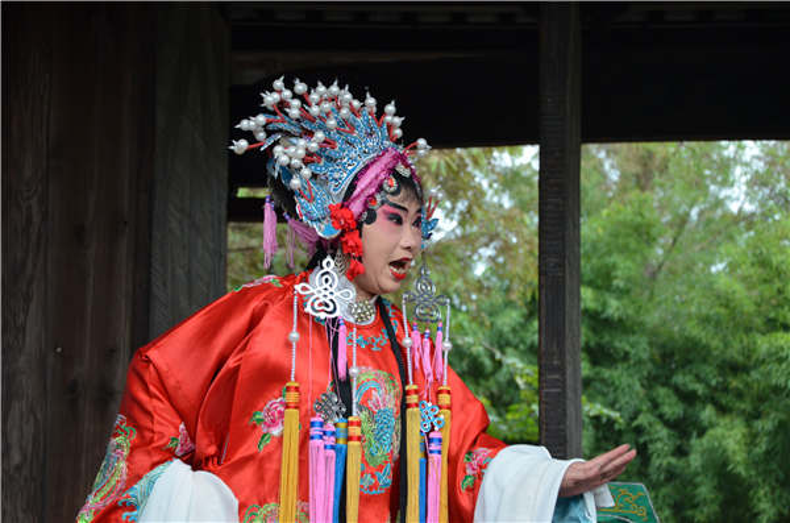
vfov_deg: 13.0
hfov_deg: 19.5
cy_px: 262
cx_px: 395
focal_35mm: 105
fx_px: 2299
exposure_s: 1/30
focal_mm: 70
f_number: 5.3
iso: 1100
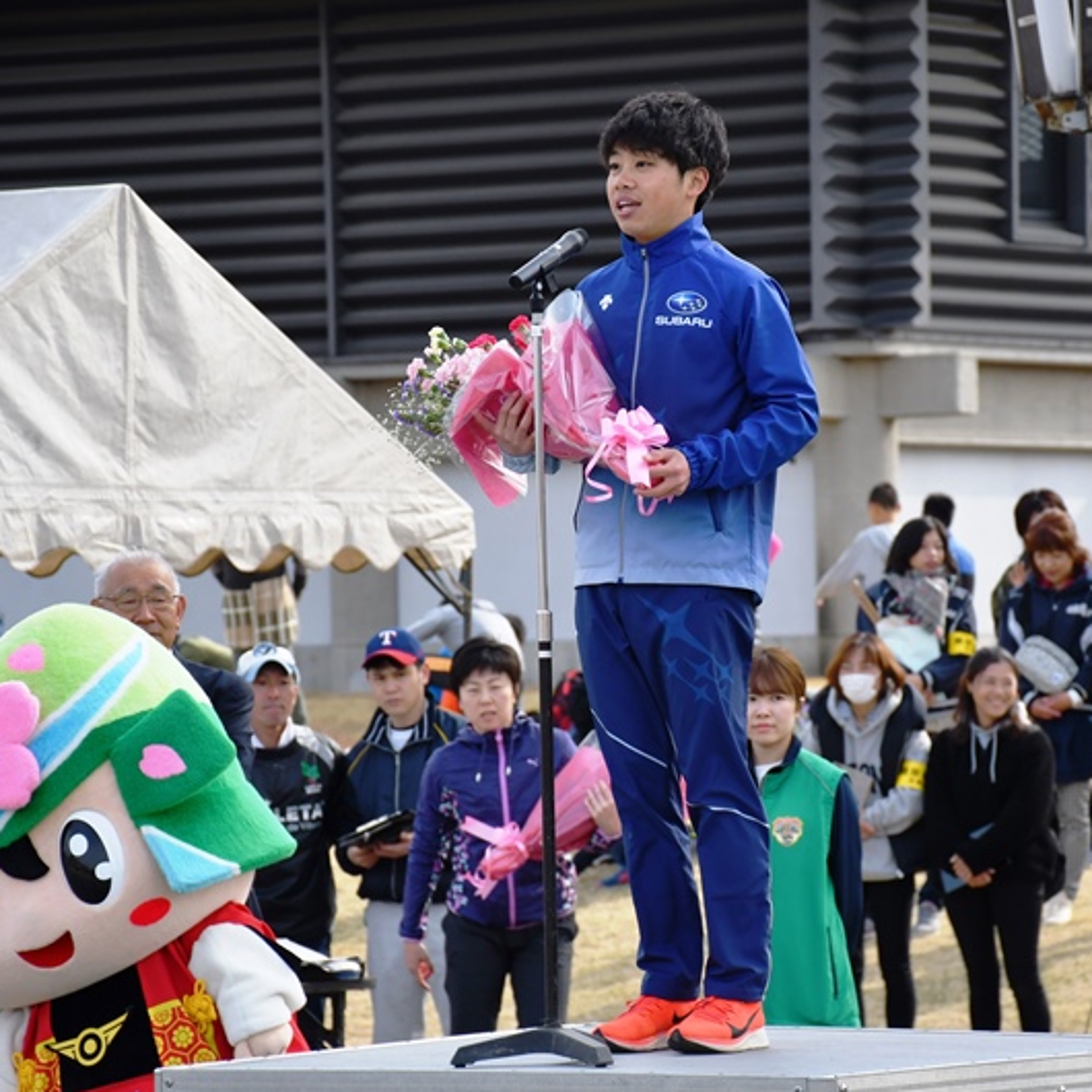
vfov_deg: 9.6
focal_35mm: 182
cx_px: 678
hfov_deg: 9.6
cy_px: 547
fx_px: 6496
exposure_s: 1/1250
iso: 400
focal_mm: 95
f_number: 5.3
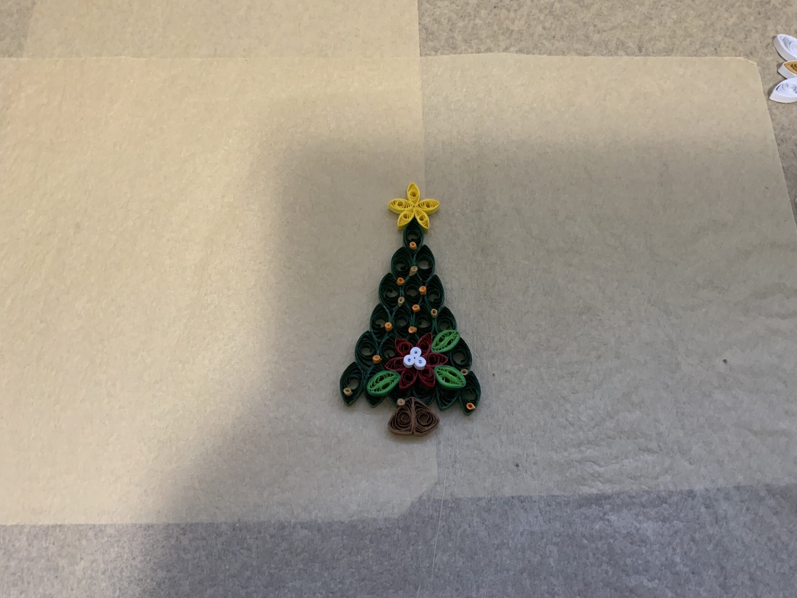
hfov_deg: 61.7
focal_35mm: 29
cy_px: 299
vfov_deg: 48.2
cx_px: 398
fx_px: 668
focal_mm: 3
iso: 160
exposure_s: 1/60
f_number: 1.8
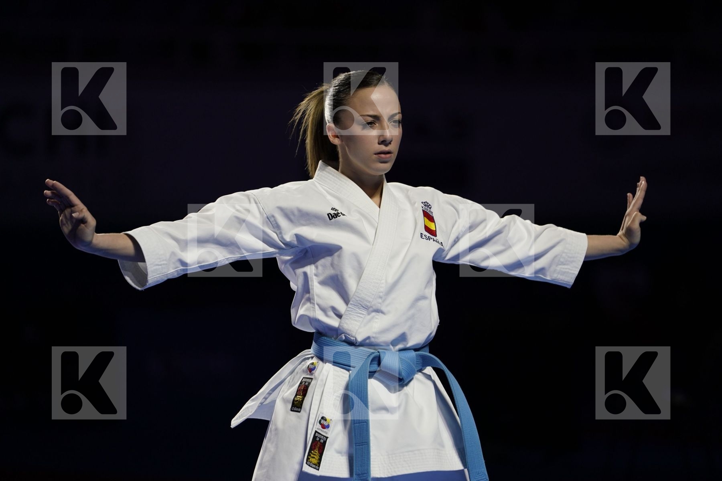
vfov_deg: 6.9
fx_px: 4011
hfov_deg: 10.3
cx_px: 361
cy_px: 240
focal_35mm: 200
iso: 500
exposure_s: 1/500
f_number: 2.8
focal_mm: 200
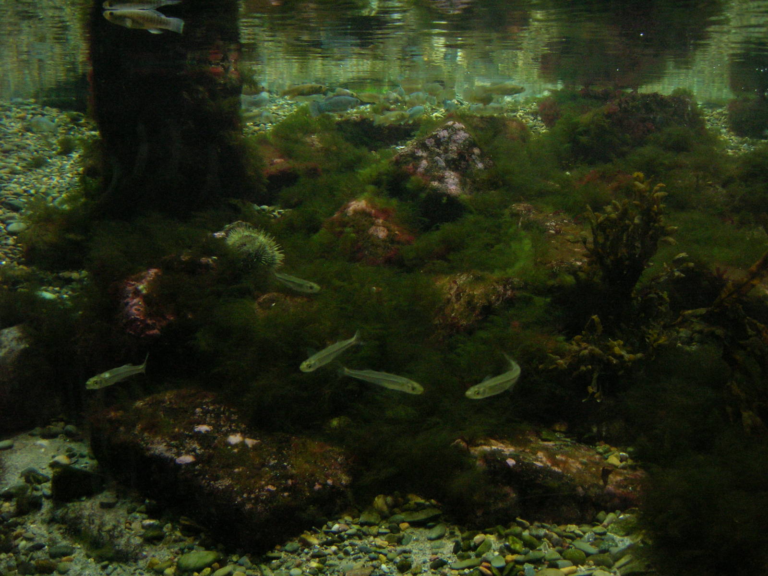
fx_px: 754
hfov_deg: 54.0
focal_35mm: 34
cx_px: 384
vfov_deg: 41.8
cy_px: 288
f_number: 2.9
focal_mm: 5.7
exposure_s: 1/60
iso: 200
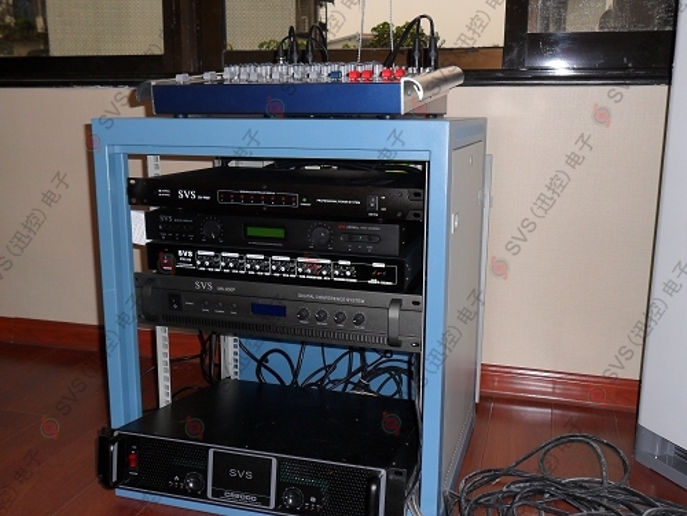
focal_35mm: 37
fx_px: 734
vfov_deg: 38.7
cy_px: 258
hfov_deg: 50.1
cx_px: 344
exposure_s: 1/45
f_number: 4
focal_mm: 6.6
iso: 100
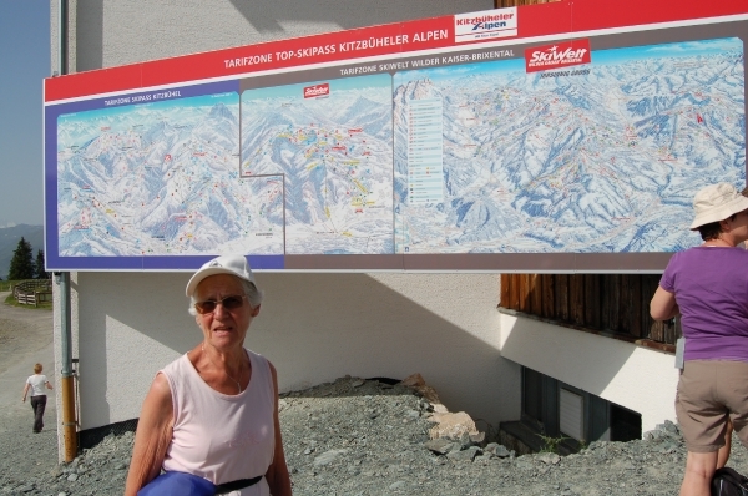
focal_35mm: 33
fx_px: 685
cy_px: 248
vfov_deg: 39.8
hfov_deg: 57.3
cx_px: 374
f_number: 11
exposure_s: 1/500
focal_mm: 22
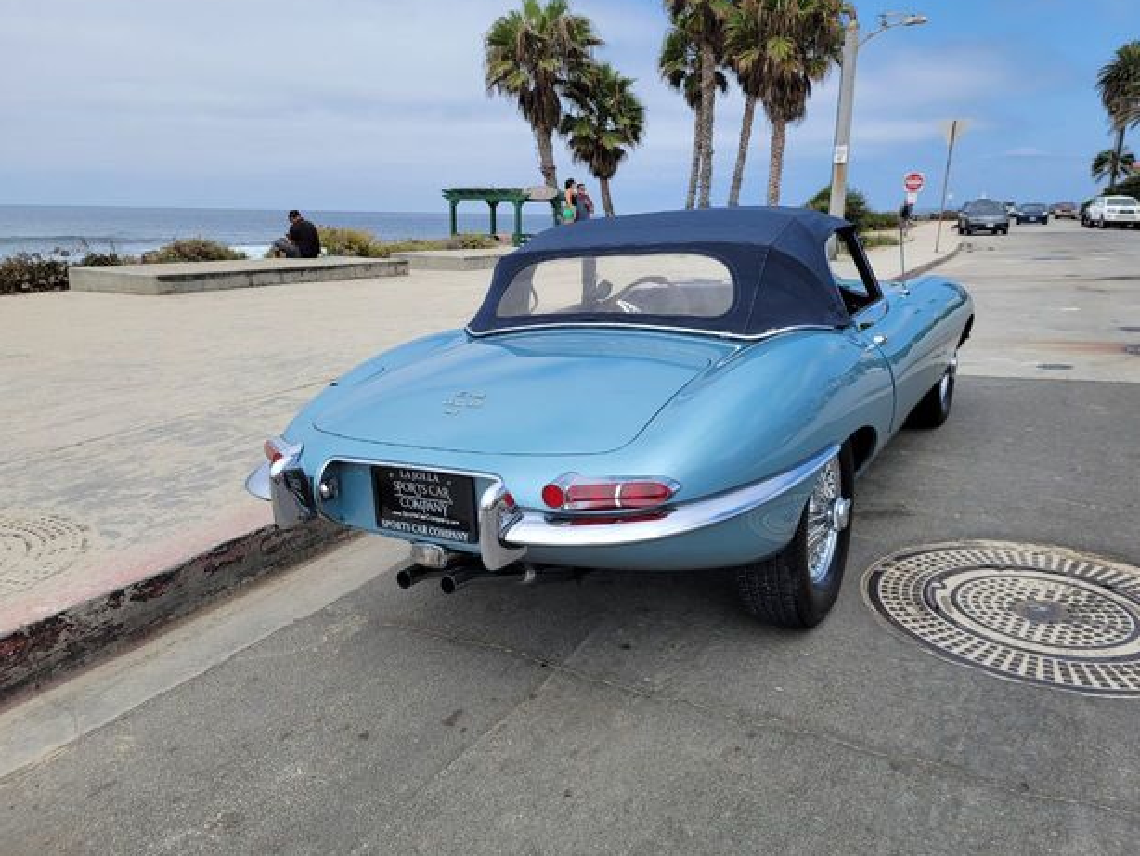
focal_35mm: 25
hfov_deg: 69.4
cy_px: 418
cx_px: 561
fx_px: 824
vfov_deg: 54.9
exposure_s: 1/1081
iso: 16
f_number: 1.8
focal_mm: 6.7
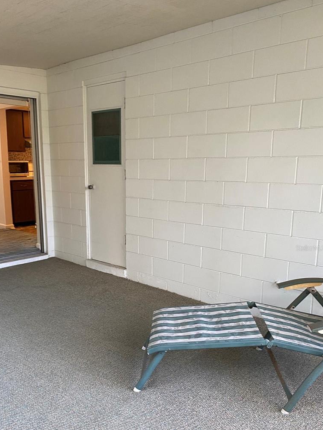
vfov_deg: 58.1
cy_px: 248
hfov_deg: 45.3
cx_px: 134
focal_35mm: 31
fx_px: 386
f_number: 1.8
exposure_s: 1/60
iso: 125
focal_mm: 4.25
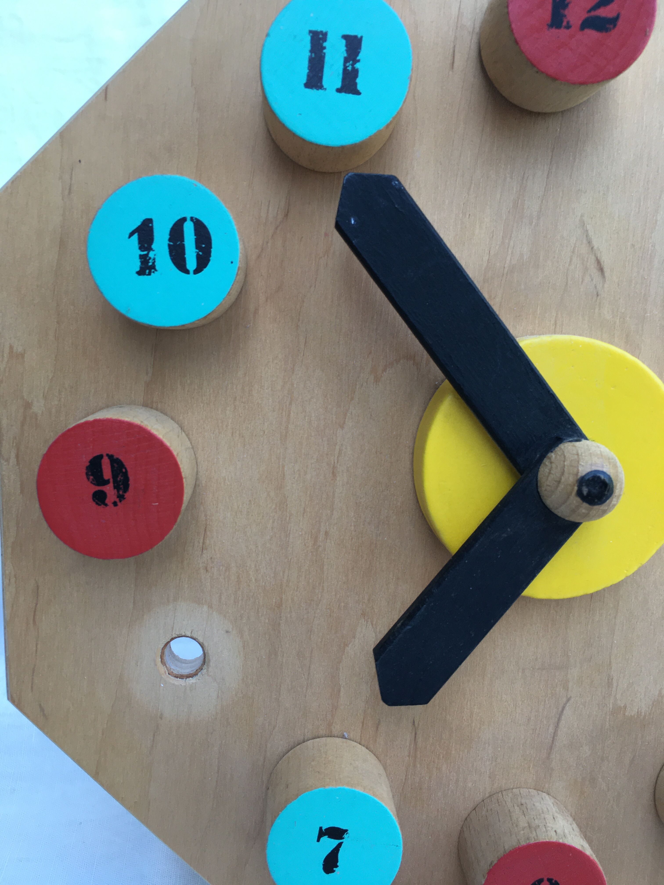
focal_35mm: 29
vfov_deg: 61.7
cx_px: 332
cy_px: 442
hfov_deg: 48.2
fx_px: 742
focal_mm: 4.15
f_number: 2.2
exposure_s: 1/100
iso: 40
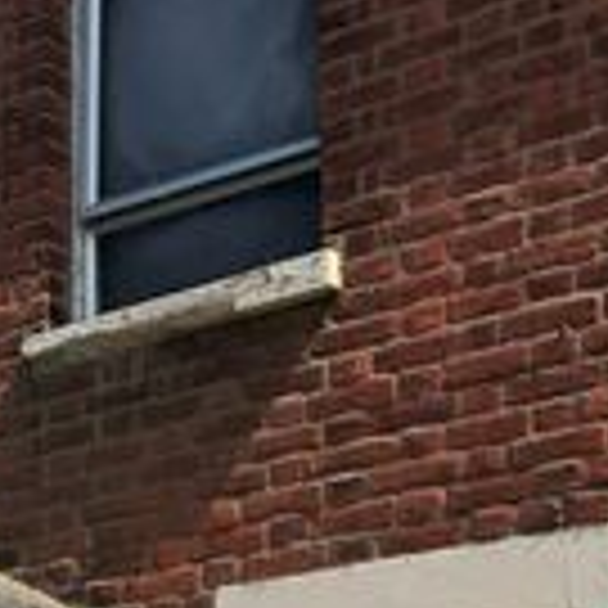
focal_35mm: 96
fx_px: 1908
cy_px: 664
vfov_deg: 17.5
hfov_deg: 17.8
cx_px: 36
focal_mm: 3.99
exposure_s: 1/2457
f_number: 1.8
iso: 20
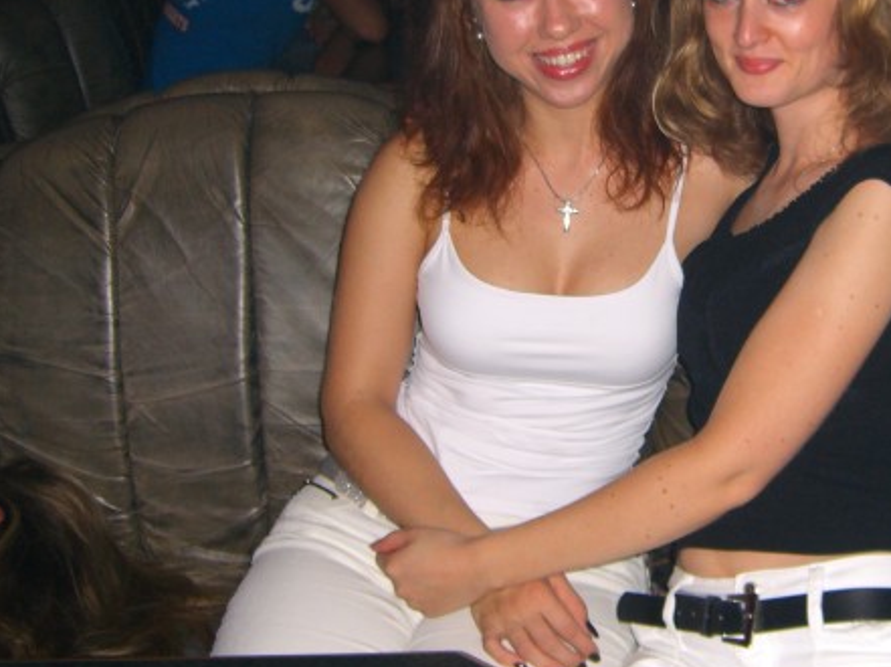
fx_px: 1775
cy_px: 232
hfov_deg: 27.9
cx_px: 638
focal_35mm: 69
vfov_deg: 21.2
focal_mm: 7.9
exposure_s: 1/60
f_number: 2.8
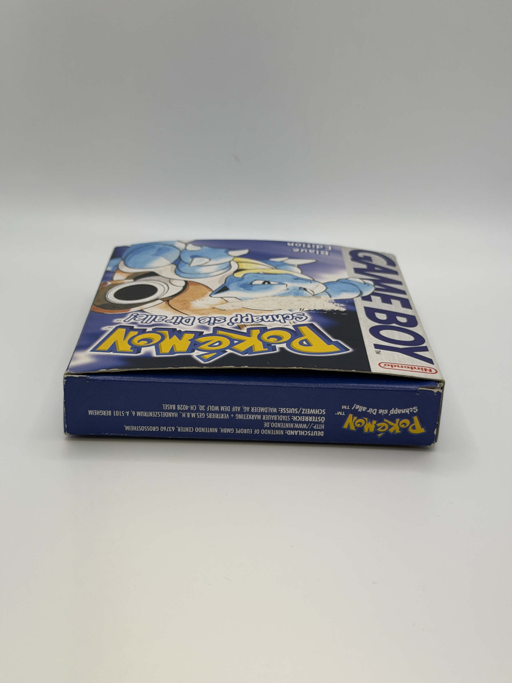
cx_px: 256
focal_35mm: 48
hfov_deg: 30.3
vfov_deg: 39.7
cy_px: 342
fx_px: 947
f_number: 1.78
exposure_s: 1/402
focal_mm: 6.76
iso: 64
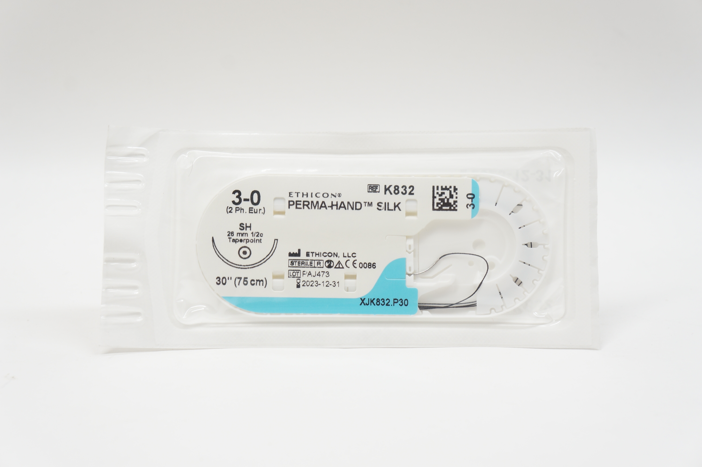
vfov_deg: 25.0
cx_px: 351
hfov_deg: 36.9
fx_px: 1052
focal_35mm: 54
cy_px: 234
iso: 400
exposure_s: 1/40
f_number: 7.1
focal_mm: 36
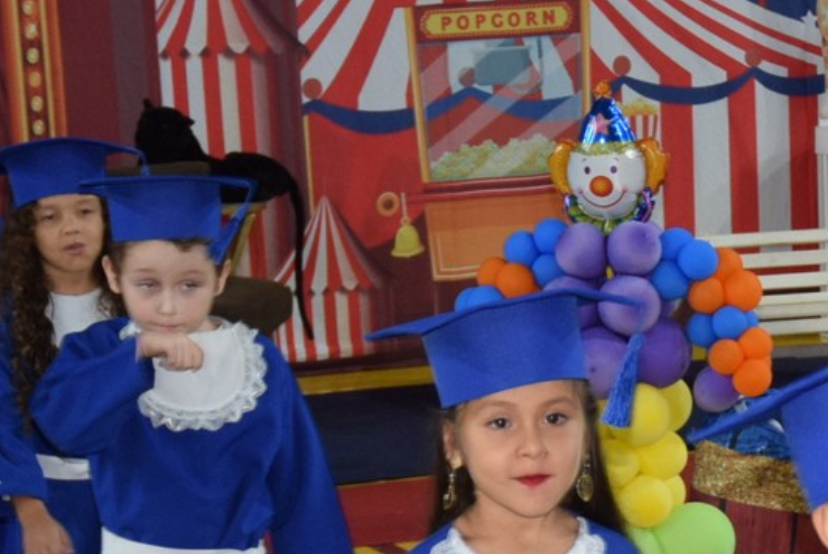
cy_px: 612
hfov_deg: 14.9
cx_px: 606
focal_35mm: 137
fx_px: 3147
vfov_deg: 10.0
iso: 1100
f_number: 3.8
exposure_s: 1/60
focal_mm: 27
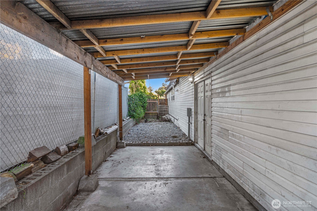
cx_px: 158
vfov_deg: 61.9
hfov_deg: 84.0
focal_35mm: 20
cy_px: 106
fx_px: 176
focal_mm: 20
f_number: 7.1
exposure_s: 1/30
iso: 500
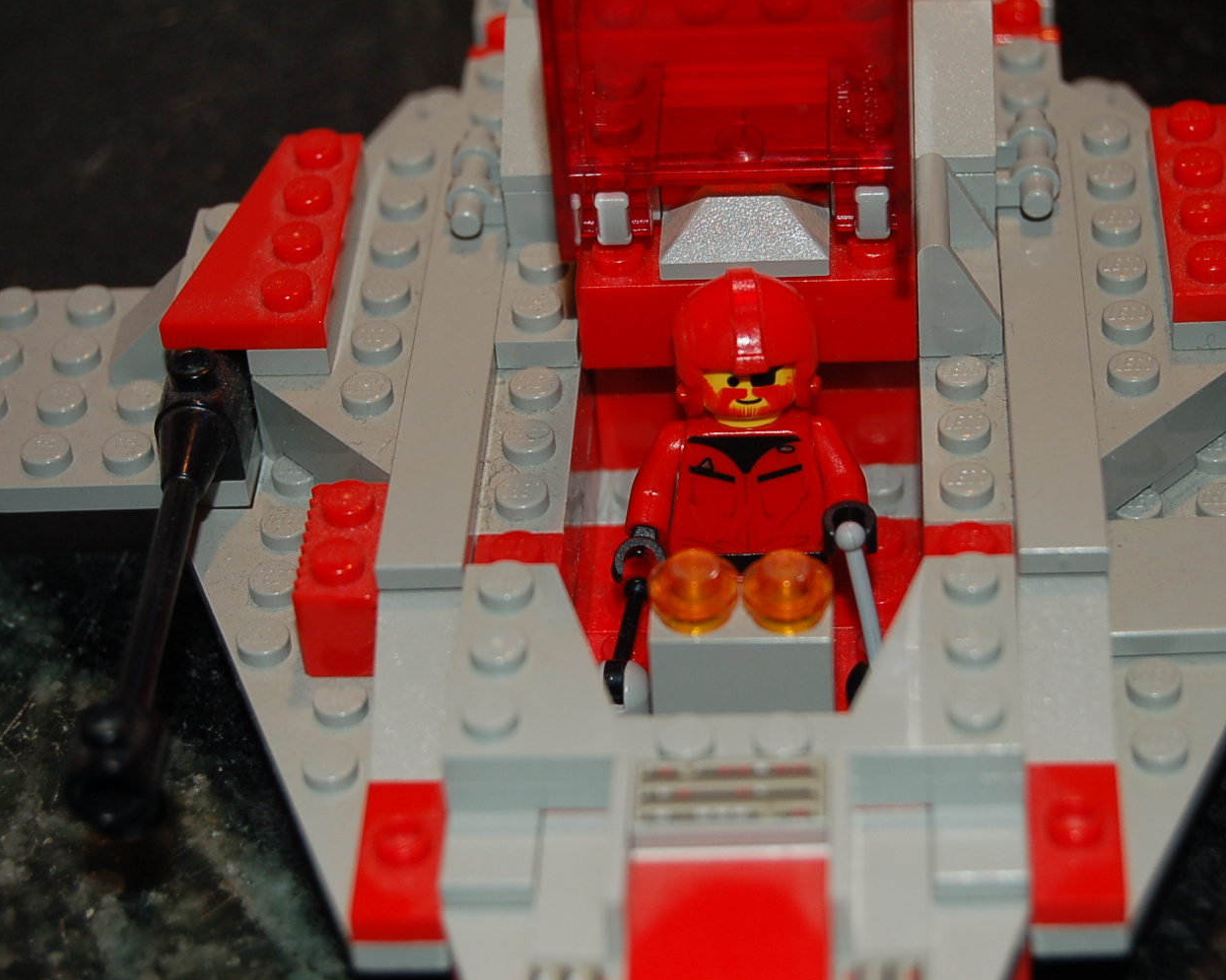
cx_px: 714
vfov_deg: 16.4
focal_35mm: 94
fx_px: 3395
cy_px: 490
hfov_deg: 20.5
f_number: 5.6
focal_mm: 55
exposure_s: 1/60
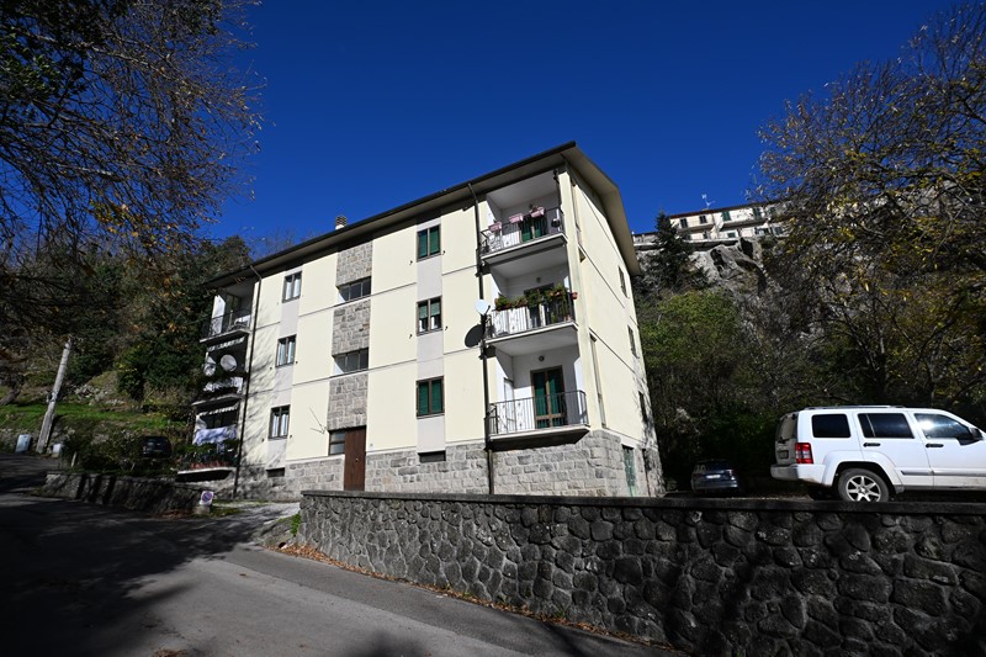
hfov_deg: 90.0
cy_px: 328
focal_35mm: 18
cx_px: 493
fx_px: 493
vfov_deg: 67.4
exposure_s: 1/500
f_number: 8
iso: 100
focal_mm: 12
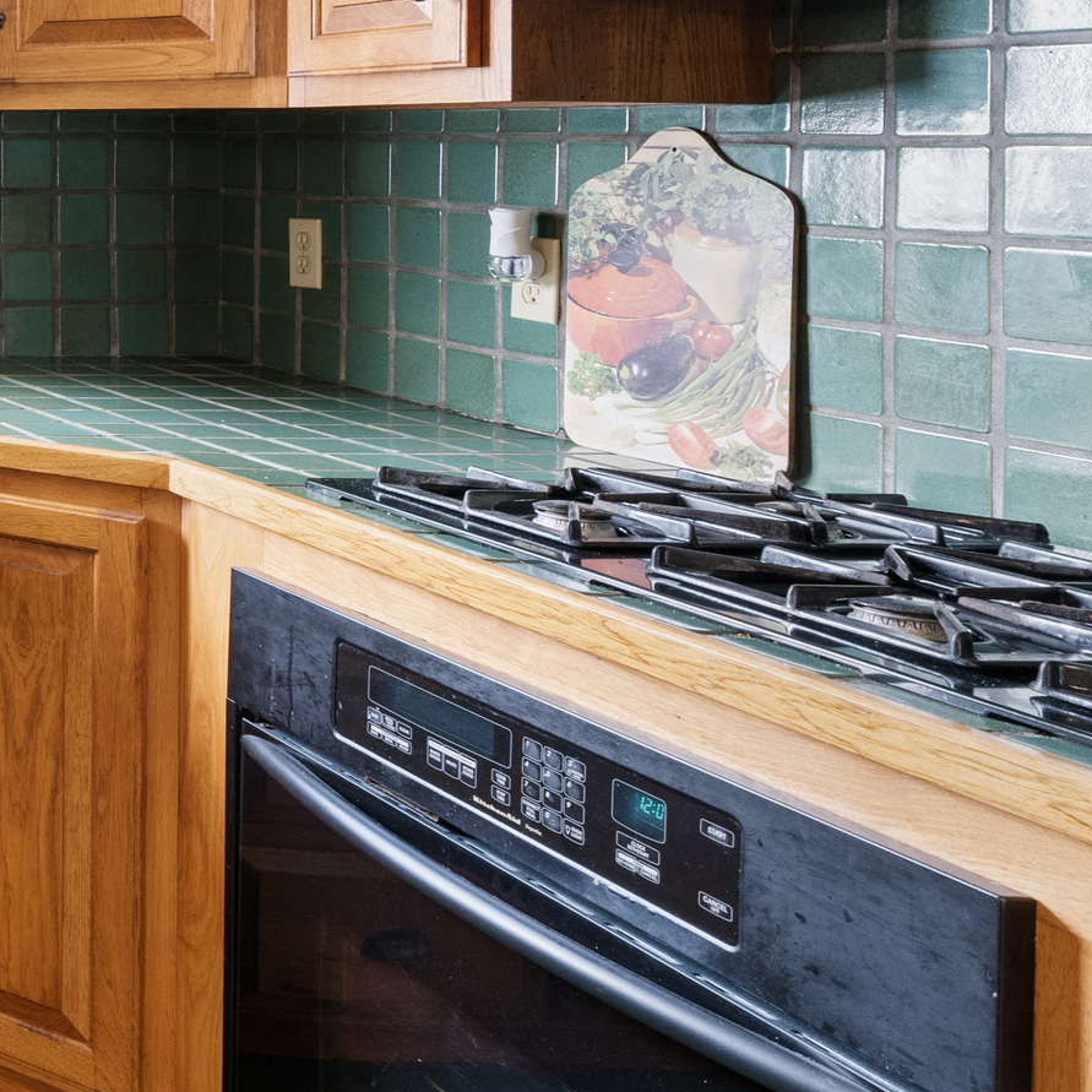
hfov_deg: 24.2
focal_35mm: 41
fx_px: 1463
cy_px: 213
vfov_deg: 39.3
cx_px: -765
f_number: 8
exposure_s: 1/5
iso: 800
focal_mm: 14
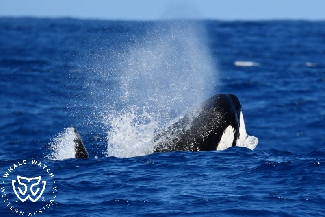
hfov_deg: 2.8
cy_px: 108
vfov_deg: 1.8
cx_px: 162
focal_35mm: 750
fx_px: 6769
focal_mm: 500
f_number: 8
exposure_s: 1/2000
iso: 400
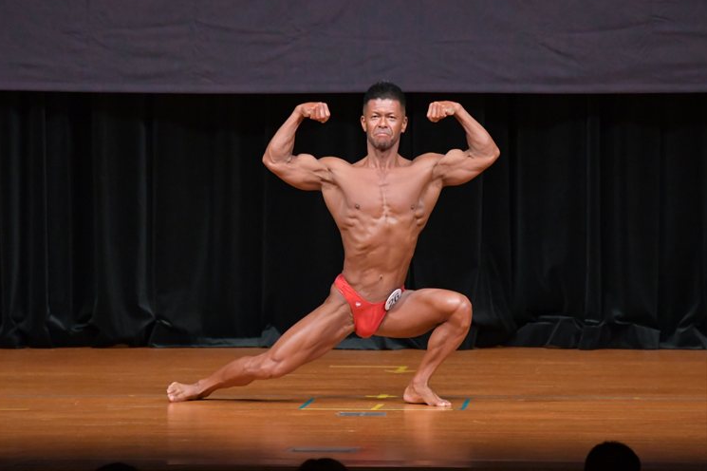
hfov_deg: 6.6
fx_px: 6124
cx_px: 344
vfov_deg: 4.4
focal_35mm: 312
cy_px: 230
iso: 5000
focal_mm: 200
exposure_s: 1/400
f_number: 5.6
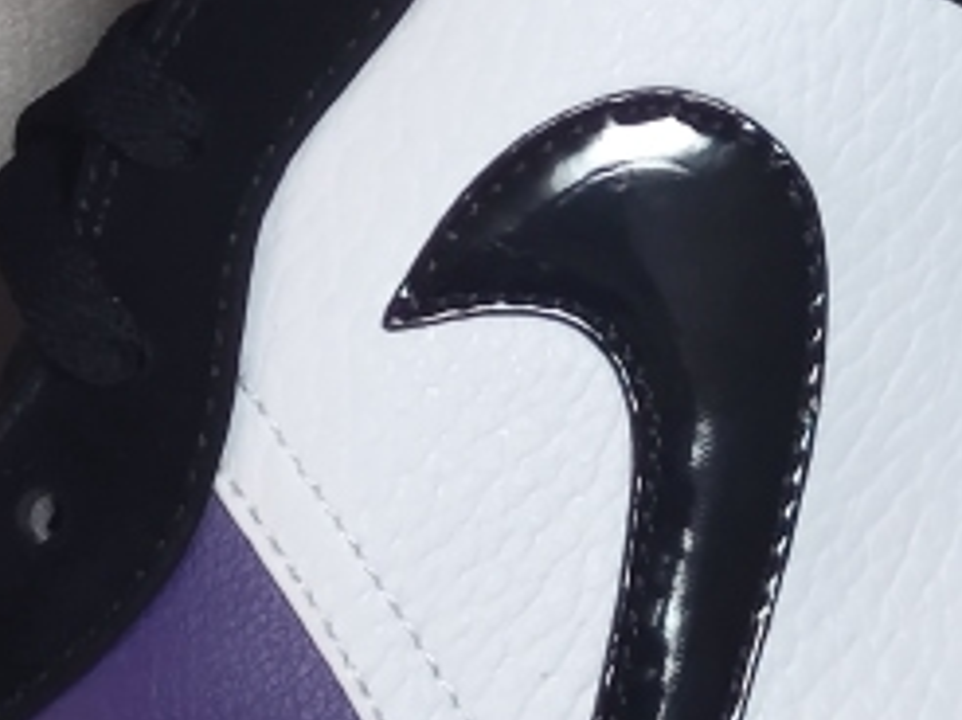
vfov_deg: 5.9
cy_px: 16
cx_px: -149
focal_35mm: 250
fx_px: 6941
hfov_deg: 7.9
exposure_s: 1/100
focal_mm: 6.72
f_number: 1.69
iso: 266
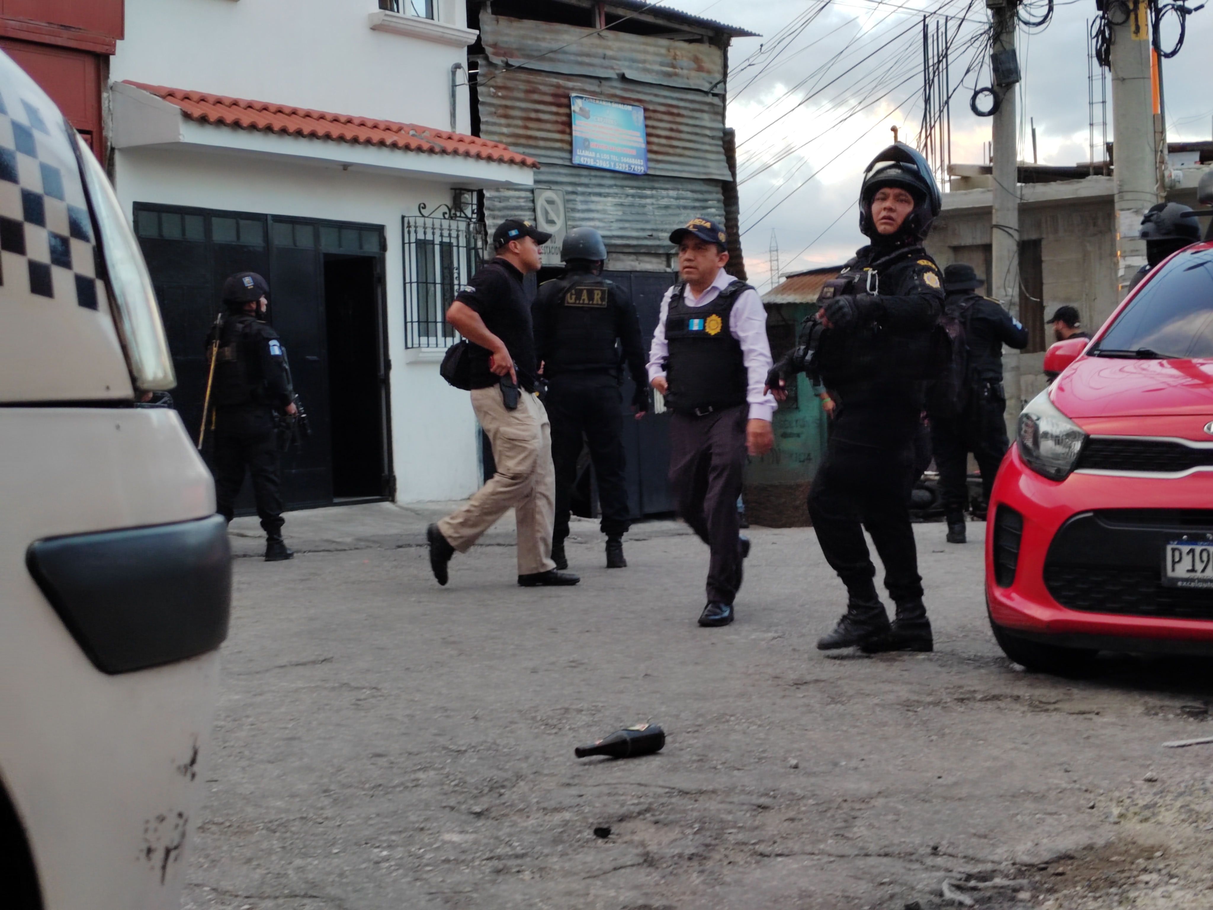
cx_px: 606
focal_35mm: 54
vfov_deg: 27.0
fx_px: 1892
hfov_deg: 35.5
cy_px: 455
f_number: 1.9
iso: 193
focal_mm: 5.52
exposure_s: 1/100
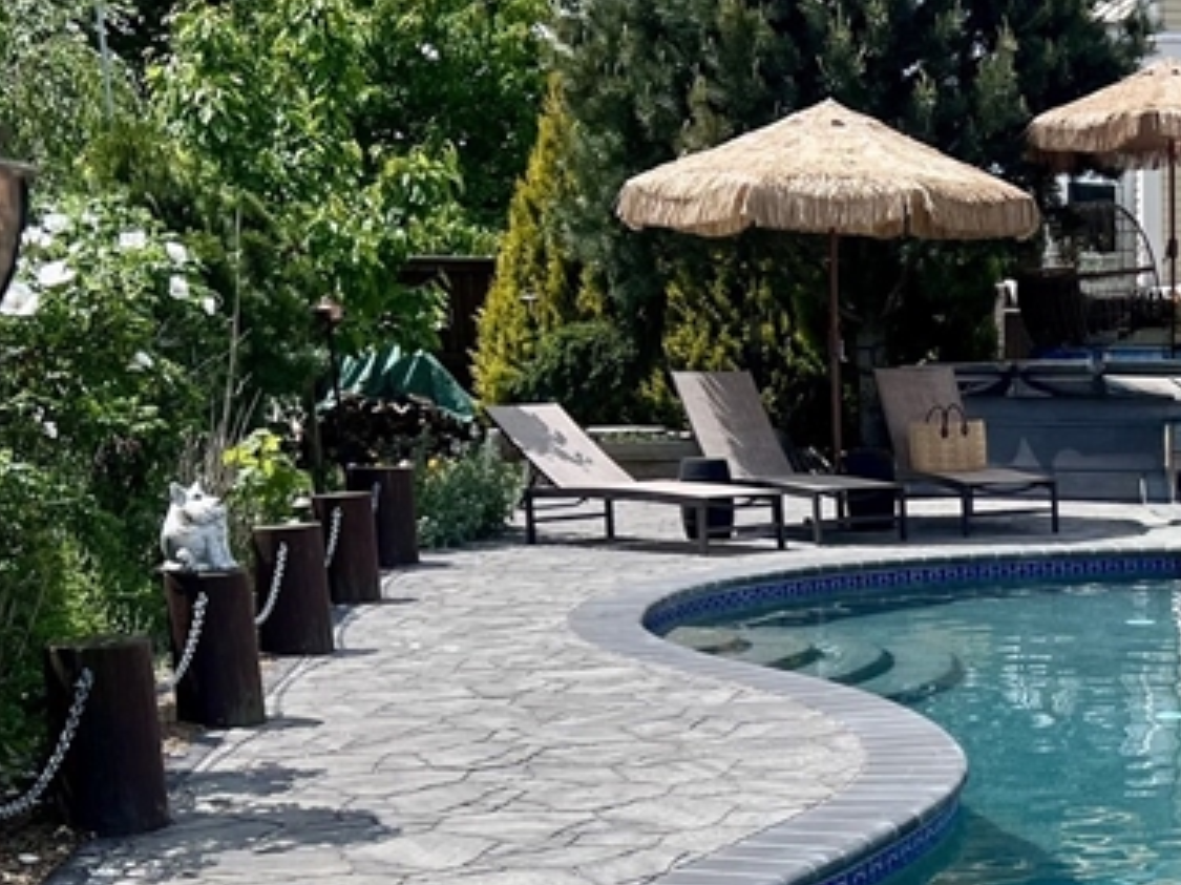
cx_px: 1209
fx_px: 2422
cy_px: 825
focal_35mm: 71
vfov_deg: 20.2
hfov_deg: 25.9
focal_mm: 5.7
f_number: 1.5
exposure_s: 1/4831
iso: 50
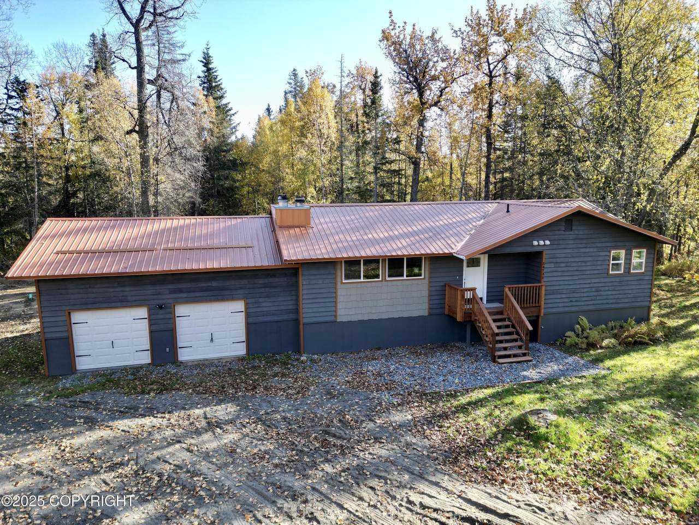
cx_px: 350
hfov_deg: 71.6
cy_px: 262
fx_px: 485
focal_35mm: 24
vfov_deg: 56.8
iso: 100
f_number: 1.7
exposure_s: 1/500
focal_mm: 6.72
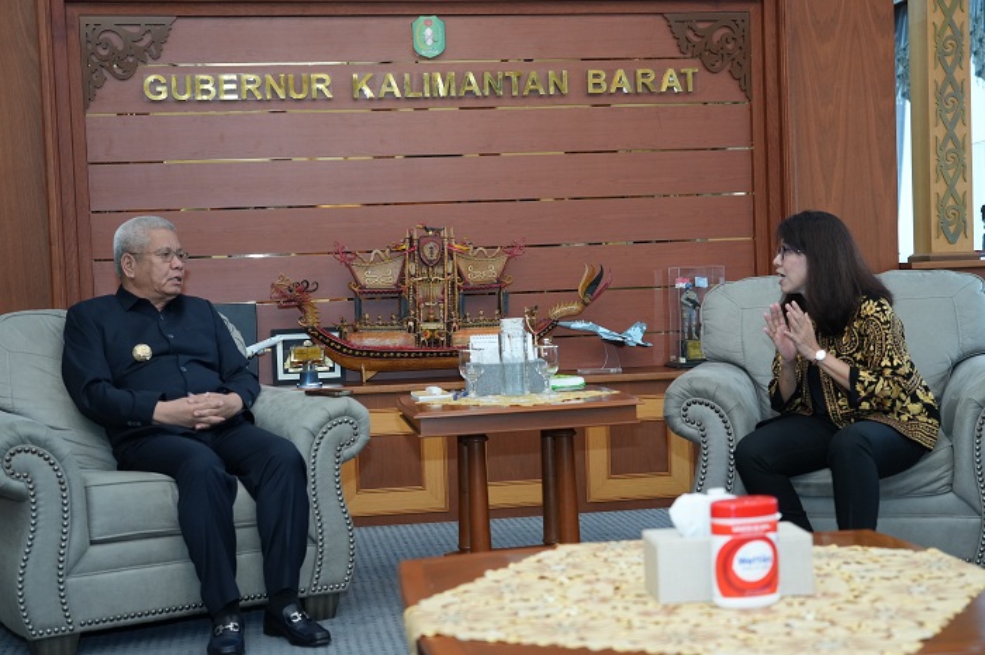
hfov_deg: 38.2
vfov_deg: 26.0
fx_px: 1422
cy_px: 328
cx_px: 492
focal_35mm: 52
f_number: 4.5
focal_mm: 52
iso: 2000
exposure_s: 1/200
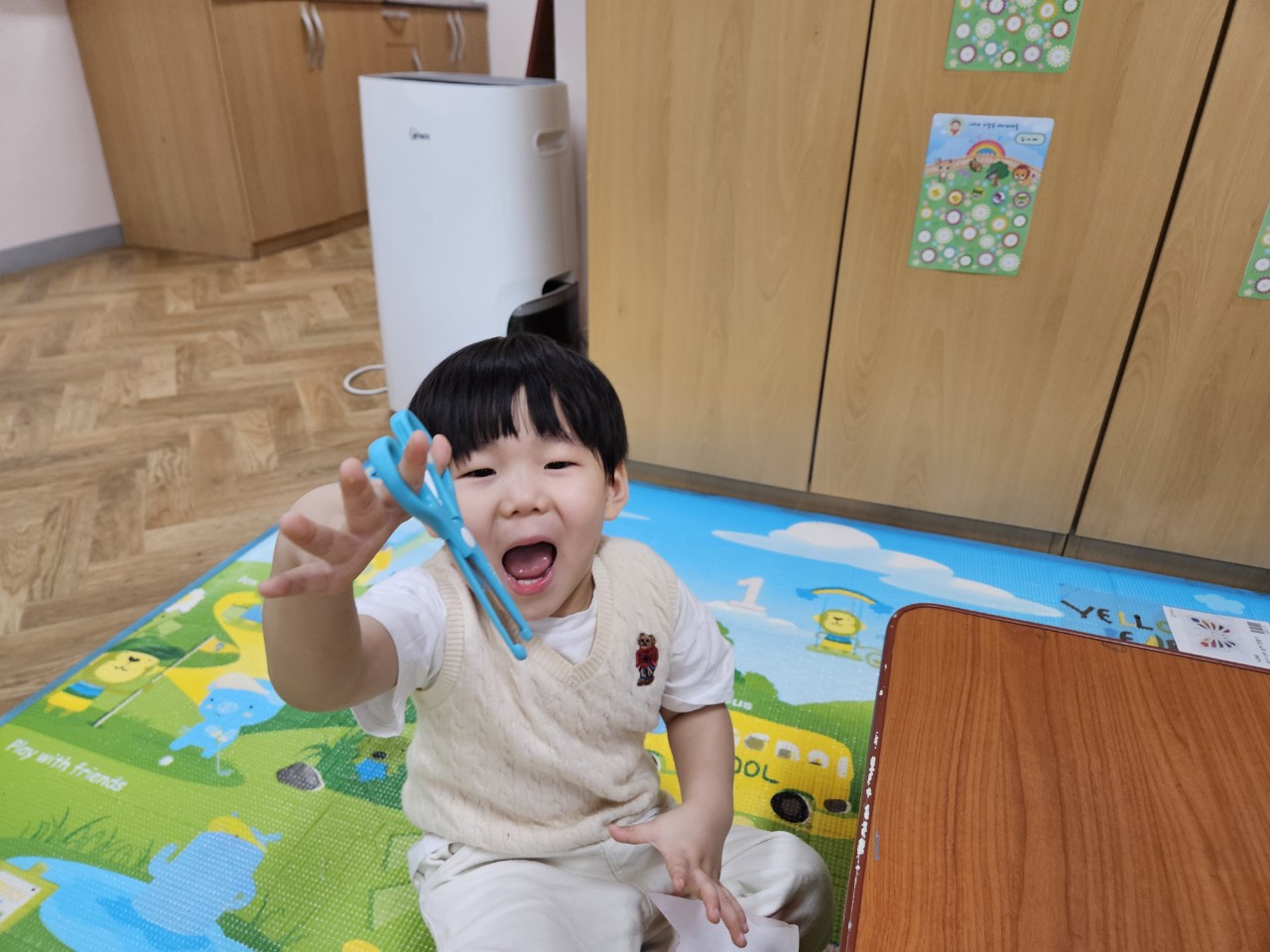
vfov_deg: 58.9
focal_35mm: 23
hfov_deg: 73.9
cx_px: 635
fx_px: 844
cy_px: 476
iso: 125
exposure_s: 1/120
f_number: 1.8
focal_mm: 5.4
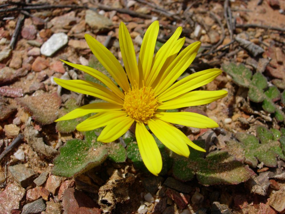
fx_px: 313
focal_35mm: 38
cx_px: 142
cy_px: 107
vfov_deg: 37.7
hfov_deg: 49.0
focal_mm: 7.8
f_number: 4.8
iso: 64
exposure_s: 1/1448
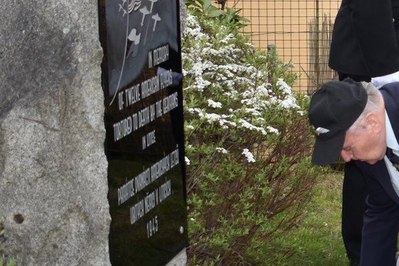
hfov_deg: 16.3
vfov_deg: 11.8
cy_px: 167
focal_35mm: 116
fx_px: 1285
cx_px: 571
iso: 100
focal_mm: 22
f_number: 3.8
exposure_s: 1/125
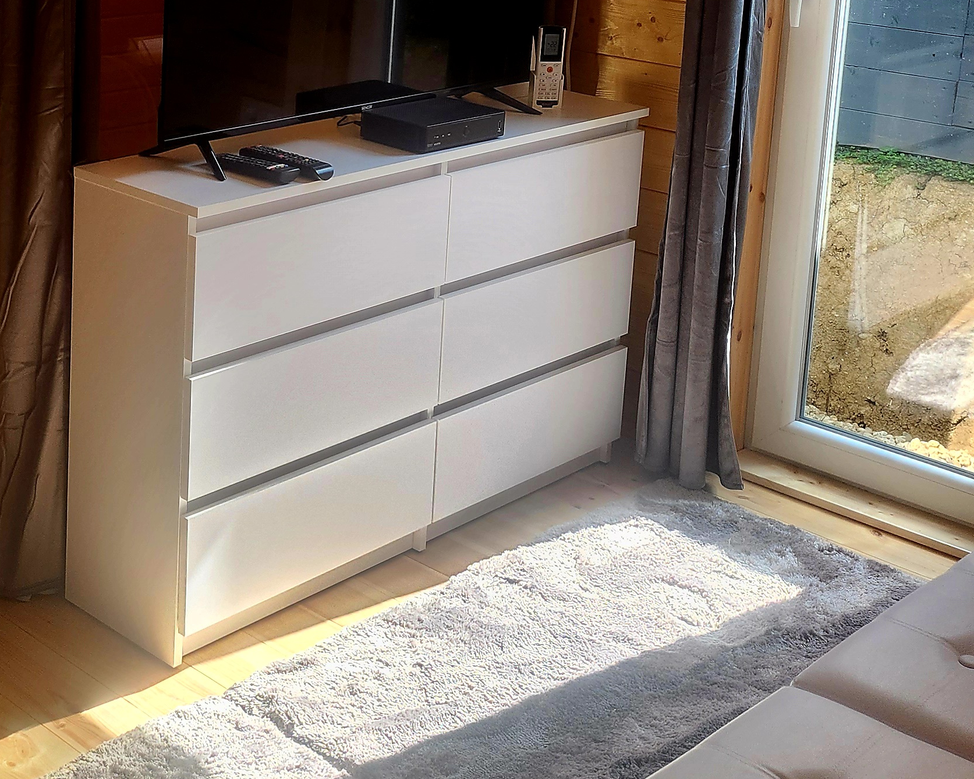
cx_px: 194
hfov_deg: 32.6
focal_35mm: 56
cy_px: 29
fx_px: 1615
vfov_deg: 26.0
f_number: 1.8
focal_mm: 5
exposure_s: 1/182
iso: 100
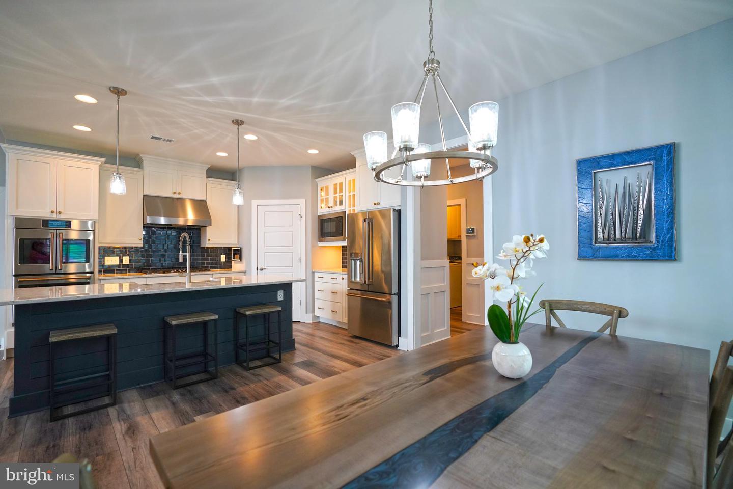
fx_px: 326
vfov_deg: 73.7
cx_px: 366
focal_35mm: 16
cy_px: 244
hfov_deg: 96.7
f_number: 4
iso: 800
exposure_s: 1/160
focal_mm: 16
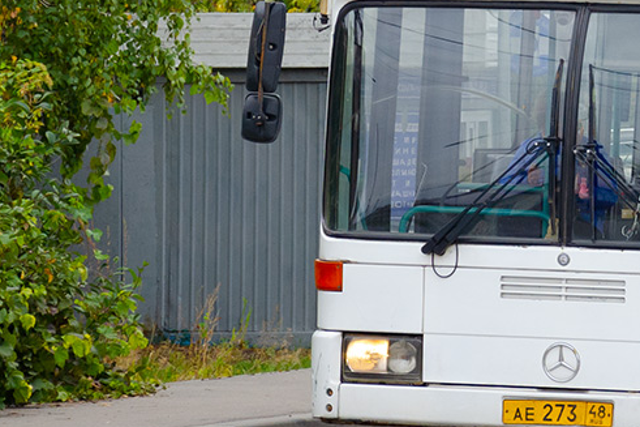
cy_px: -54
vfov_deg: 4.0
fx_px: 6105
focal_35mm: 344
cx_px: 709
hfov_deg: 6.0
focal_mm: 75
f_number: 7.1
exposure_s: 1/500
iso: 640
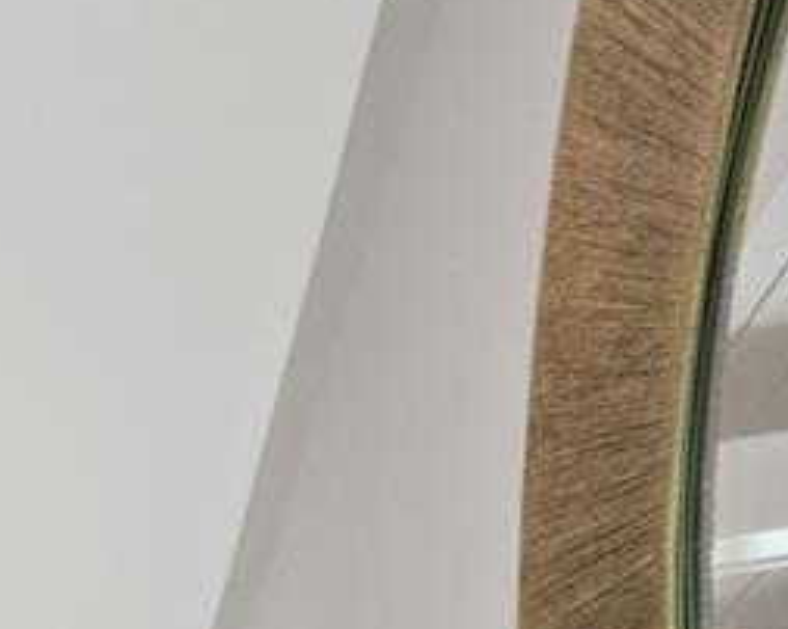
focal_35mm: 83
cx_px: -1047
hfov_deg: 15.1
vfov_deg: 13.0
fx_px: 1934
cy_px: 1583
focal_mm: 14
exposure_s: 1/15
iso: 1250
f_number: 10
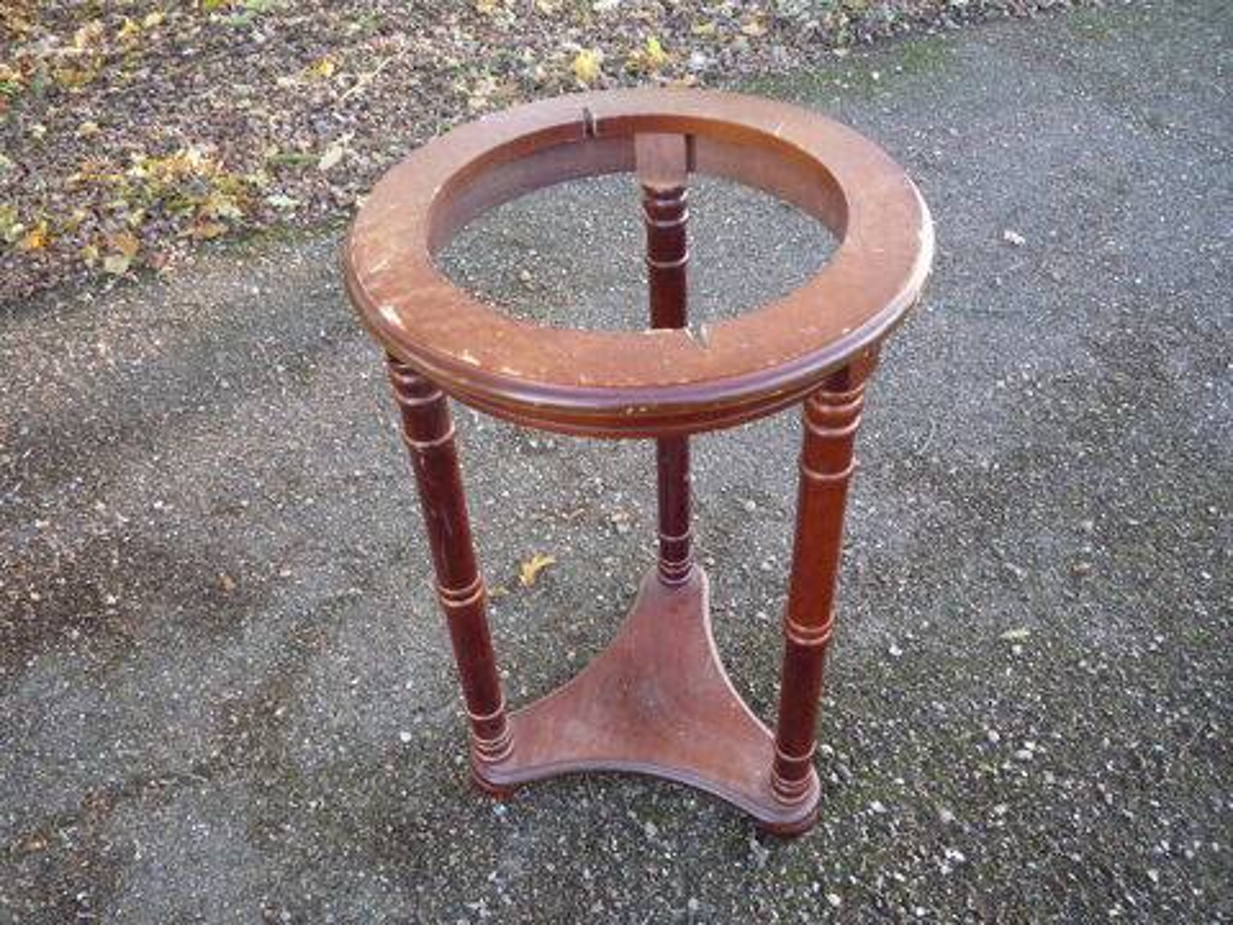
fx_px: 1069
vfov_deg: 46.8
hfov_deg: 60.0
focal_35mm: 30
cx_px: 616
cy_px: 462
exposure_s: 1/30
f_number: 3.3
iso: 160
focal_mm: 5.2
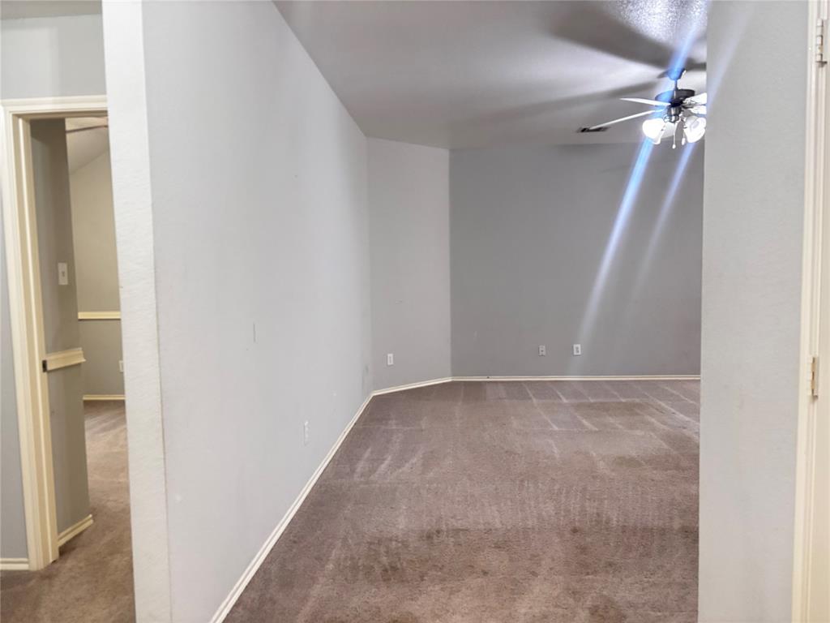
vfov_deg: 53.1
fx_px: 623
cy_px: 312
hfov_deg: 67.3
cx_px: 415
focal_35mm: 26
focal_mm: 5.96
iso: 400
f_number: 1.6
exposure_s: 1/60
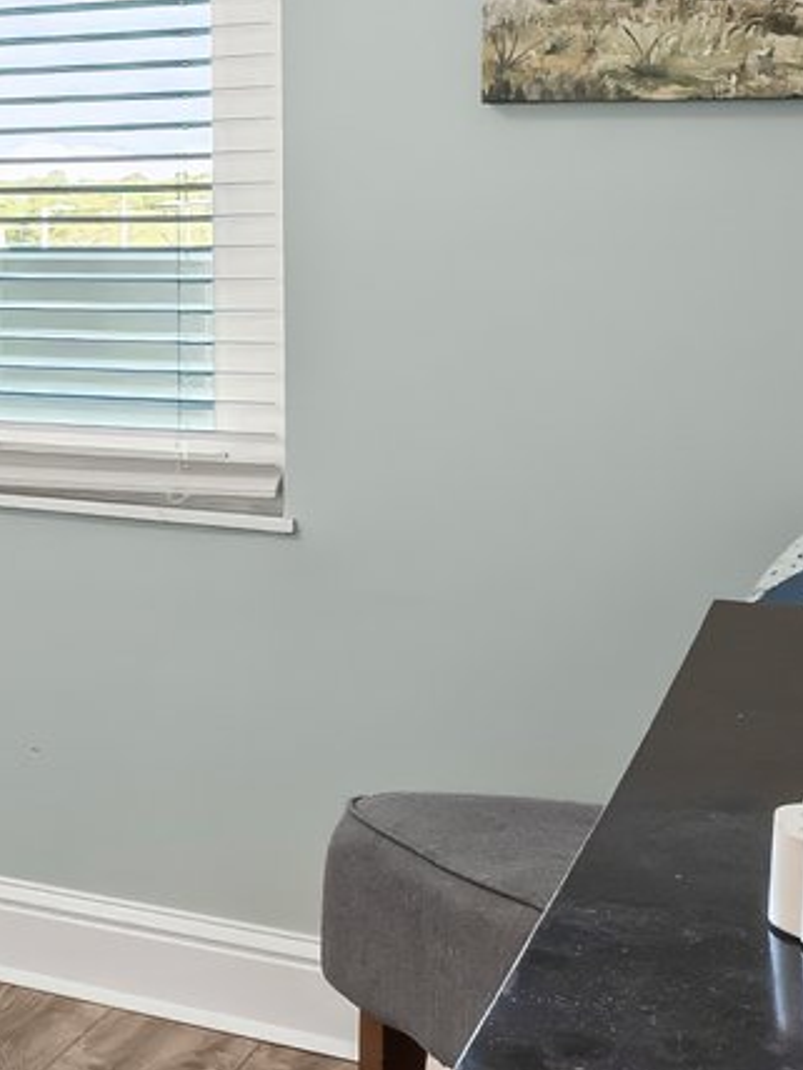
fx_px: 2134
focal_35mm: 69
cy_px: 236
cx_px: -1346
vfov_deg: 27.7
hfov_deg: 13.0
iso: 400
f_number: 9
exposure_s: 1
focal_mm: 10
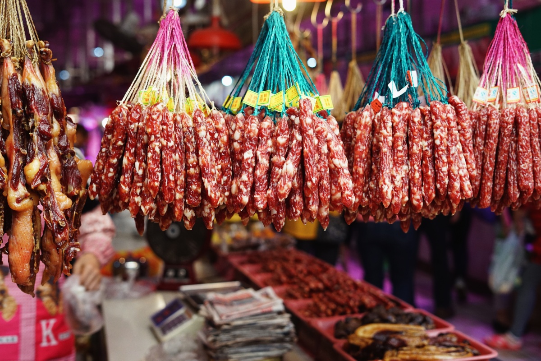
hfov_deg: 39.6
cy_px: 180
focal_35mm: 50
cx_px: 270
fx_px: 751
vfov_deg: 27.0
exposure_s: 1/160
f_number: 3.2
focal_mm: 50
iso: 1000
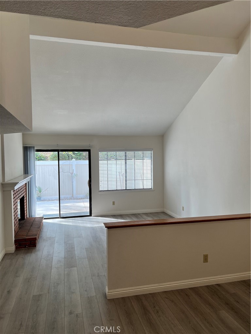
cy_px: 167
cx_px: 126
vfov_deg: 67.3
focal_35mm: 26
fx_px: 251
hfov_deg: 53.1
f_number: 1.5
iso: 50
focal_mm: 5.7
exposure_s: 1/158
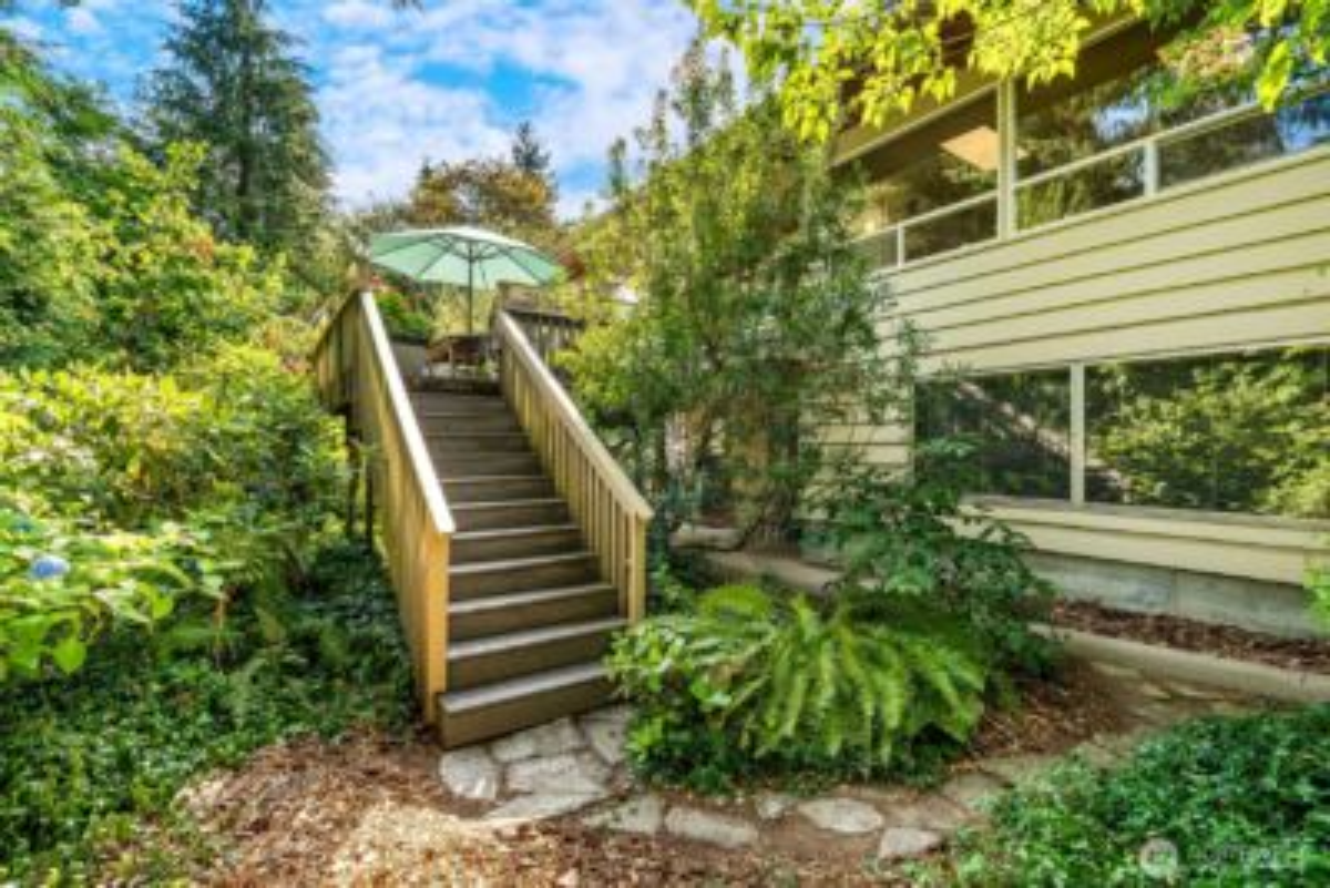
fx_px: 591
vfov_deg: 73.8
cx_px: 665
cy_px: 444
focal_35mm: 16
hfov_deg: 96.7
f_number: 9
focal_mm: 16
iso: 400
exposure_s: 1/80
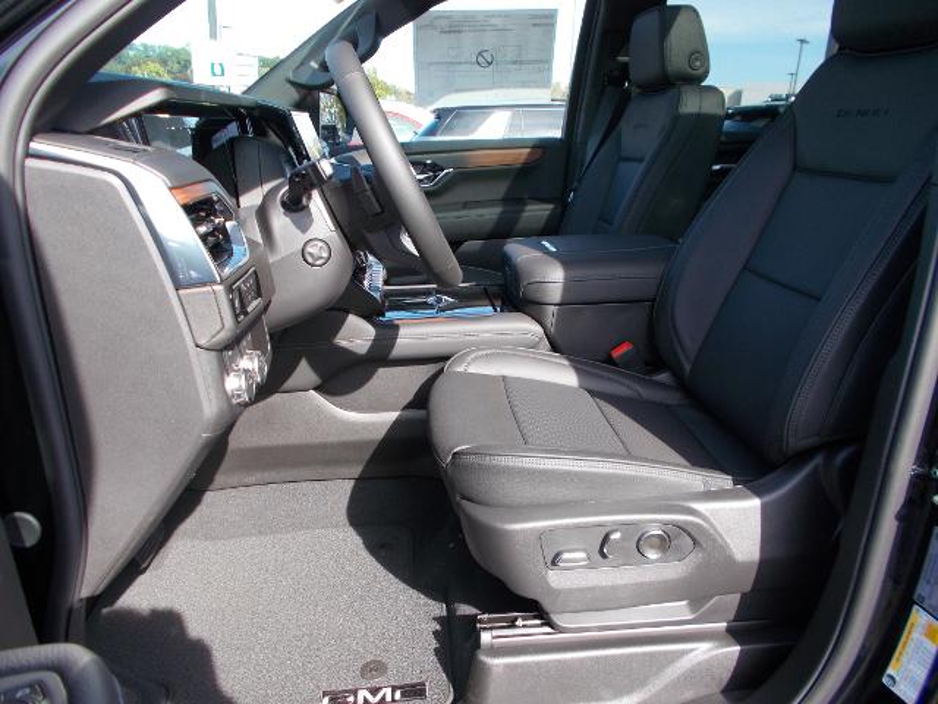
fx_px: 705
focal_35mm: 26
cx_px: 469
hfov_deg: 67.3
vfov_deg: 53.1
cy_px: 352
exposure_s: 1/125
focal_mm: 4.6
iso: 80
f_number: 3.2
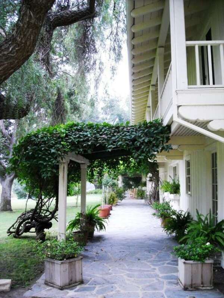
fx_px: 302
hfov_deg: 40.7
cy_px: 149
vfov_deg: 52.6
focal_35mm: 35
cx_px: 112
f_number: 2.8
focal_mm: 5.7
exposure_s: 1/192
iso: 295
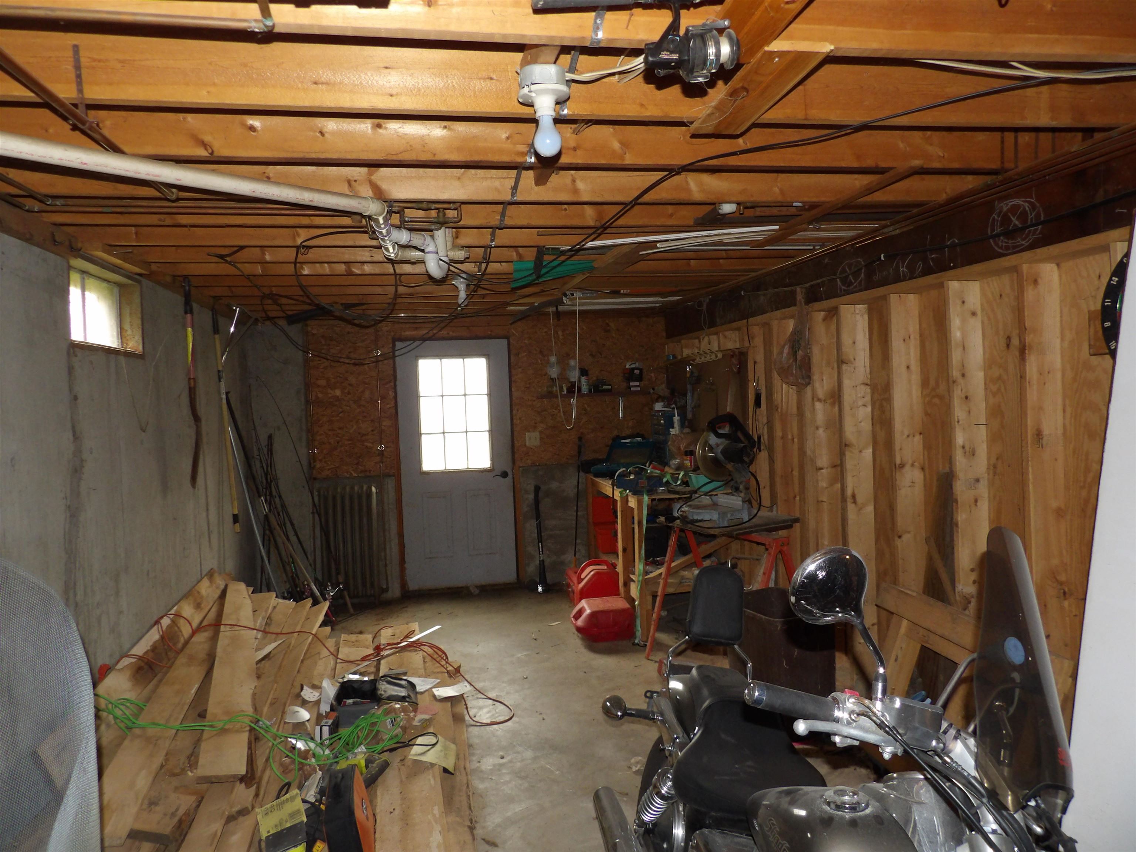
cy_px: 426
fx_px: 788
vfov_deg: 56.8
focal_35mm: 24
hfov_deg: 71.6
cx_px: 568
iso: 200
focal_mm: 4.3
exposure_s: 1/32
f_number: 3.2
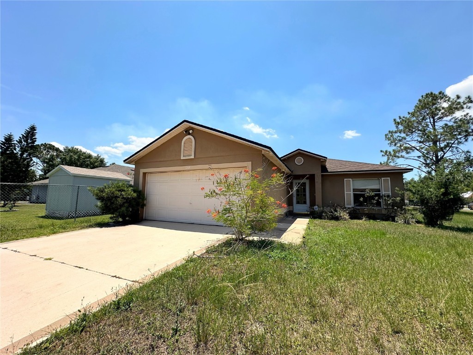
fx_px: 191
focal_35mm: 14
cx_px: 236
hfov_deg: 102.1
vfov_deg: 85.7
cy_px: 178
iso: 50
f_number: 2.2
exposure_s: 1/2506
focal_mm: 2.22
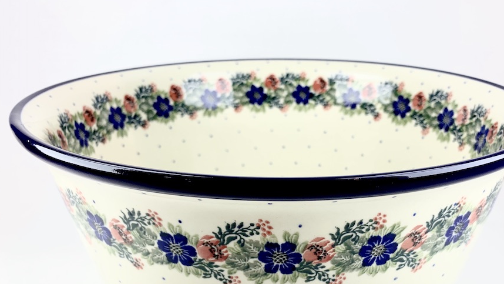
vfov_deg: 34.9
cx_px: 285
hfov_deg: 59.3
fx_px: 441
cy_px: 213
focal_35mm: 33
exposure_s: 1/144
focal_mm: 4.25
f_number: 1.8
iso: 25
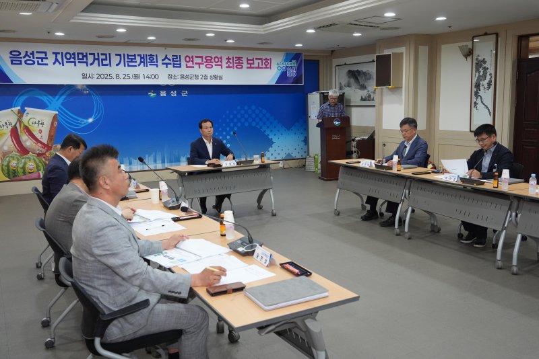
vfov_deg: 38.9
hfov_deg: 55.8
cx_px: 270
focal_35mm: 34
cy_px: 180
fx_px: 509
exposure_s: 1/250
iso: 3200
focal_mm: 34
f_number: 5
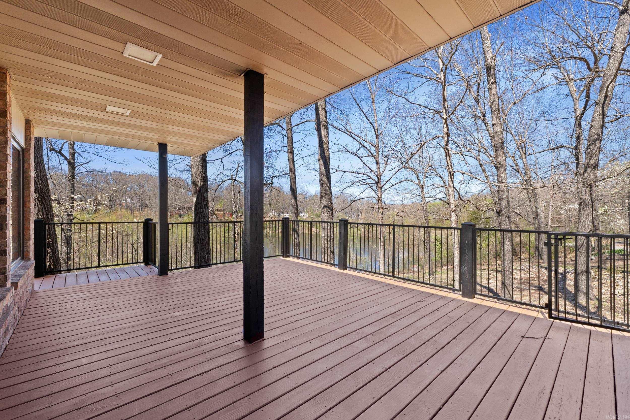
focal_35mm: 15
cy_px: 210
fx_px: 262
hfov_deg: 100.4
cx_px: 315
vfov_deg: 77.3
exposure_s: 1/50
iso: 200
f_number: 9
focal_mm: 10
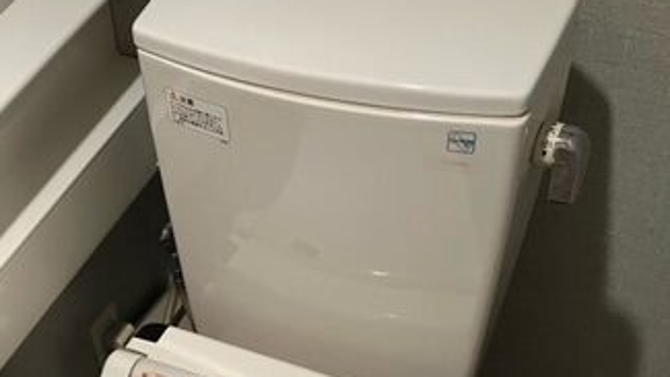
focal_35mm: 60
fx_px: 1066
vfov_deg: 19.3
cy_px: 402
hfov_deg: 33.4
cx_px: 93
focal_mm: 3.99
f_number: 1.8
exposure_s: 1/50
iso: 200
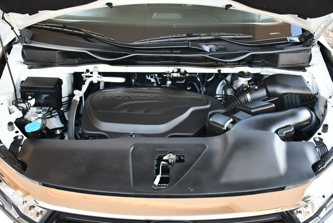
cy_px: 112
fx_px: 333
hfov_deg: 53.1
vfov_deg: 36.9
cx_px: 166
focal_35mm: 36
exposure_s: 1/160
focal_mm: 18
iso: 800
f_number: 3.5
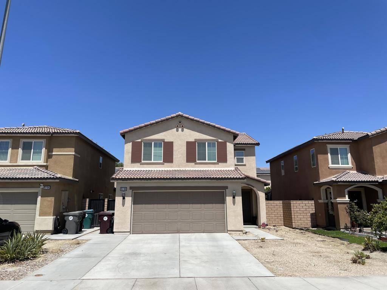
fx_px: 291
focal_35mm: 26
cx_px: 194
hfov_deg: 67.3
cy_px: 145
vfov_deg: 53.1
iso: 32
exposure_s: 1/5291
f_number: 1.6
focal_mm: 4.2
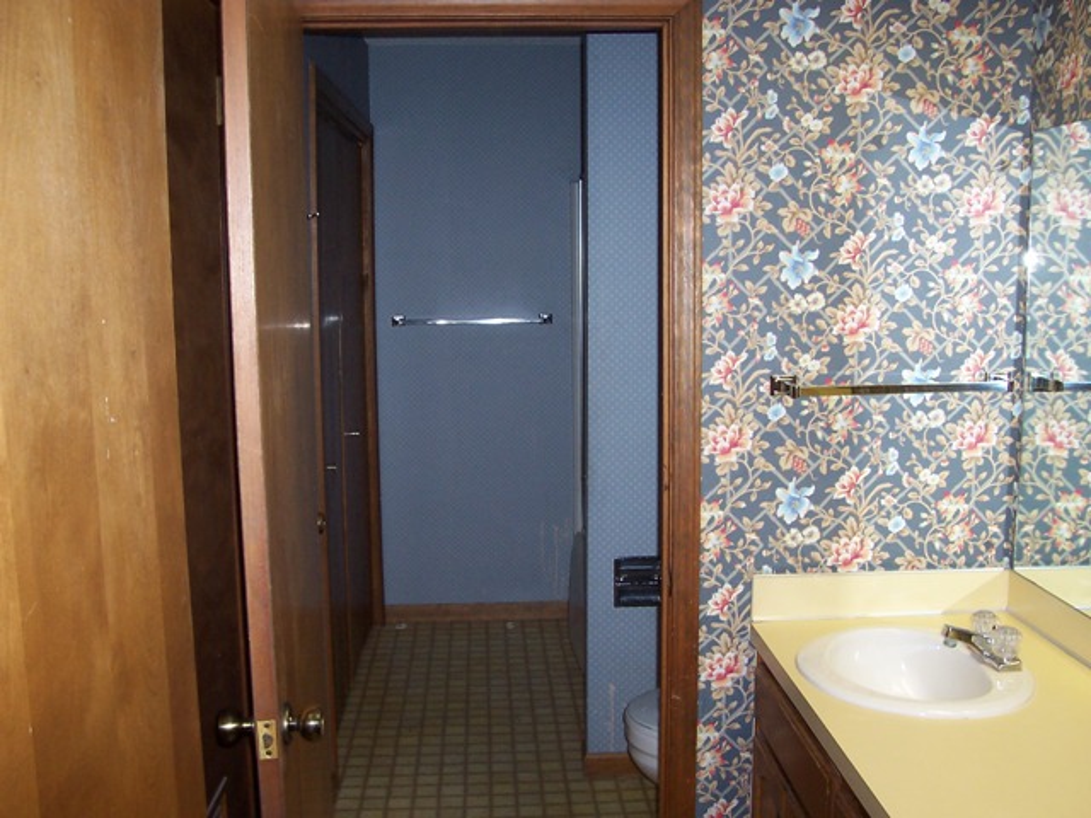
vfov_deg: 38.7
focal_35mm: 37
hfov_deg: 50.1
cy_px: 409
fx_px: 1166
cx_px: 546
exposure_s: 1/60
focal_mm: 5.6
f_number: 2.8
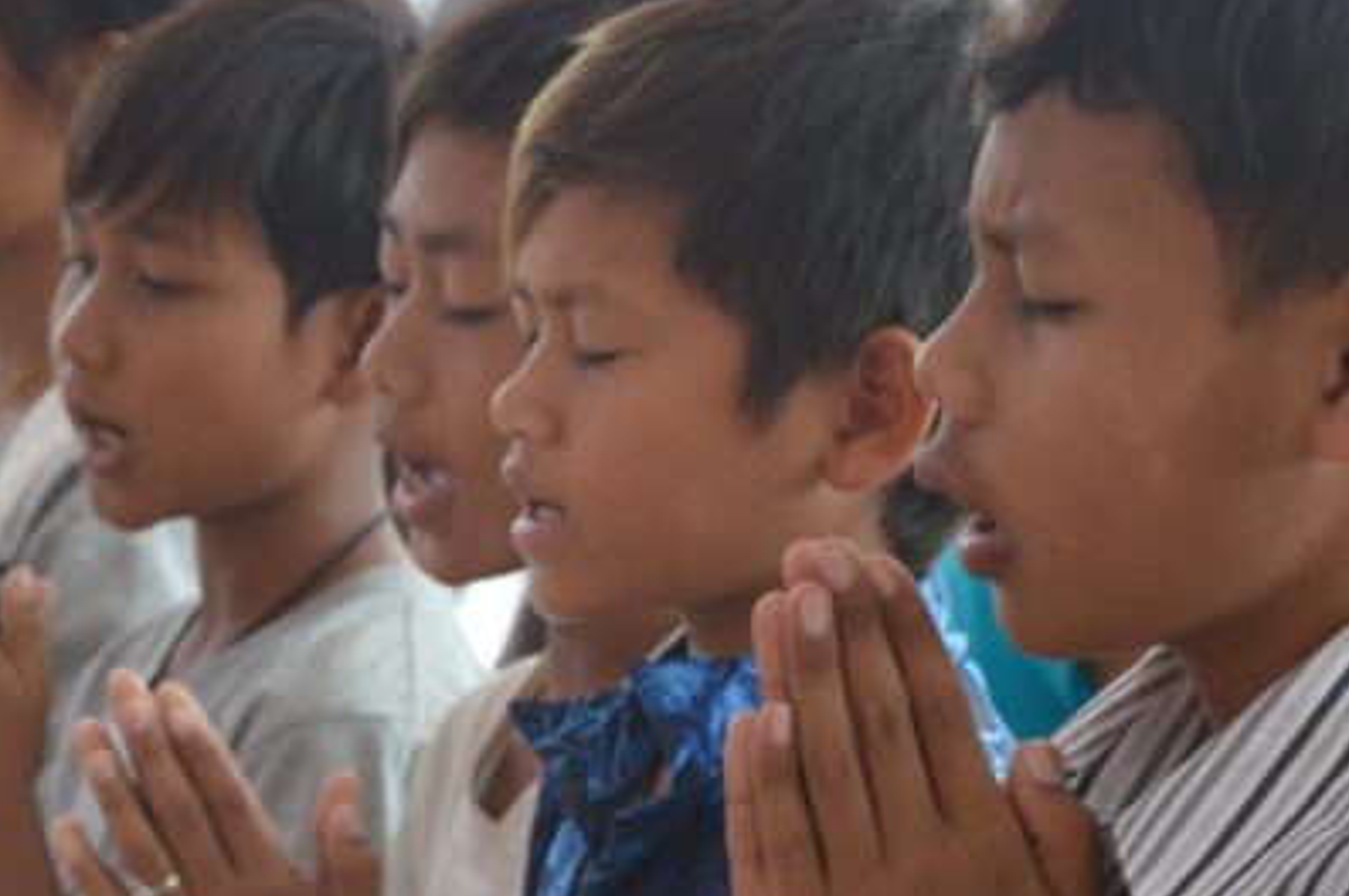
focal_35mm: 219
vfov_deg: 6.2
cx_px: 765
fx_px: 8199
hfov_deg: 9.4
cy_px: 874
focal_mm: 58
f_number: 5
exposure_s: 1/125
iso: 800
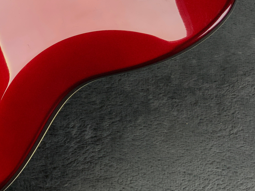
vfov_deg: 23.0
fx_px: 464
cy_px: 44
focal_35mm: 63
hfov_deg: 29.6
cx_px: 31
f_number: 1.8
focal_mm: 3
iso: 50
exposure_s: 1/122
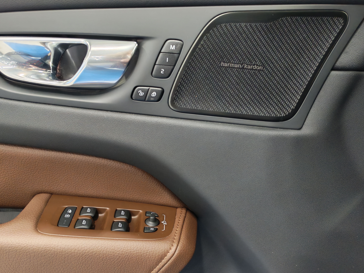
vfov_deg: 44.2
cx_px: 182
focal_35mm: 32
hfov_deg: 56.8
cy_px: 136
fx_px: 336
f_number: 1.9
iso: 1337
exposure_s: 1/50
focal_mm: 6.12
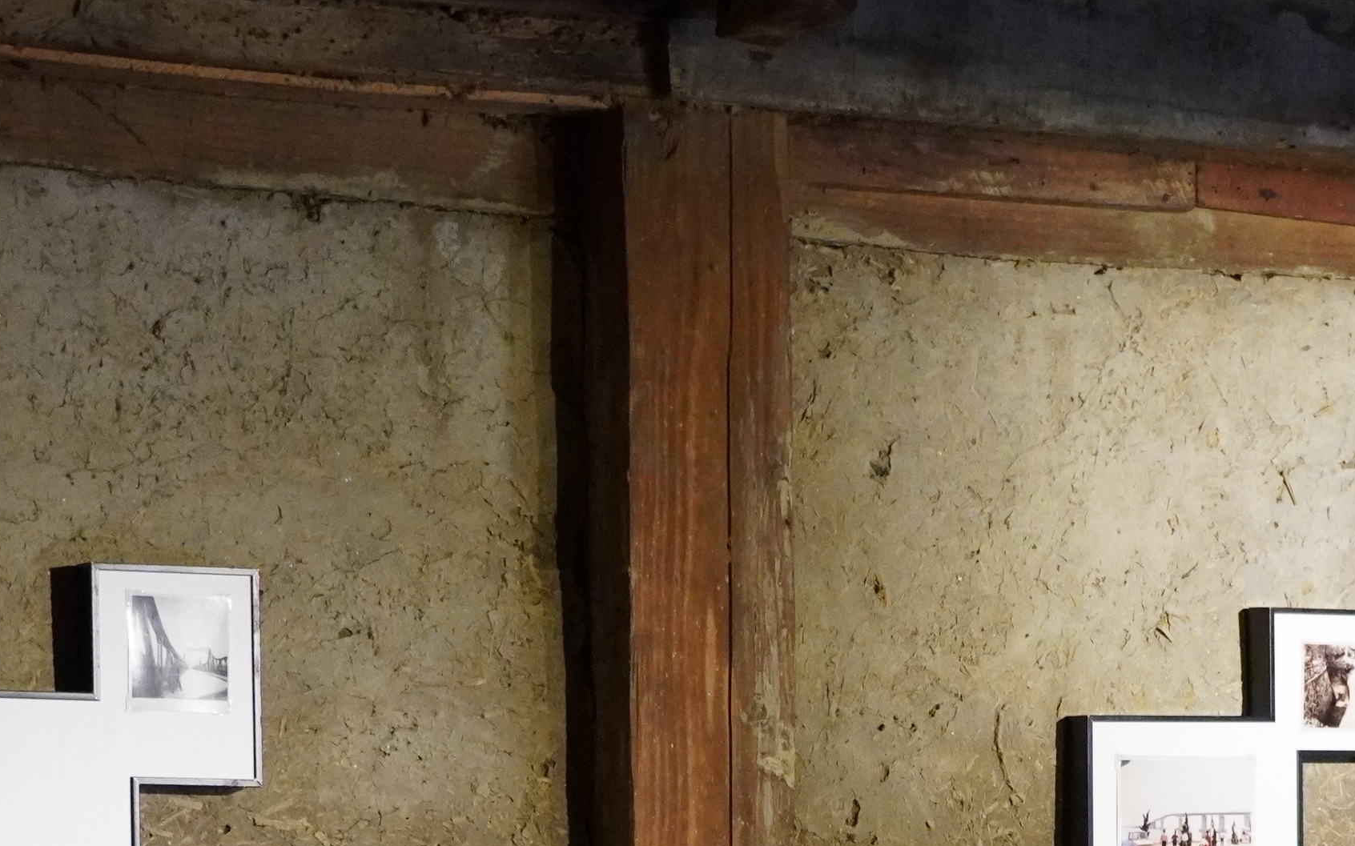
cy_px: 1016
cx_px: 1032
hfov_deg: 18.0
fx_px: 4246
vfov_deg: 11.2
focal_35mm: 115
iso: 4000
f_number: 3.5
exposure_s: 1/160
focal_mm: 30
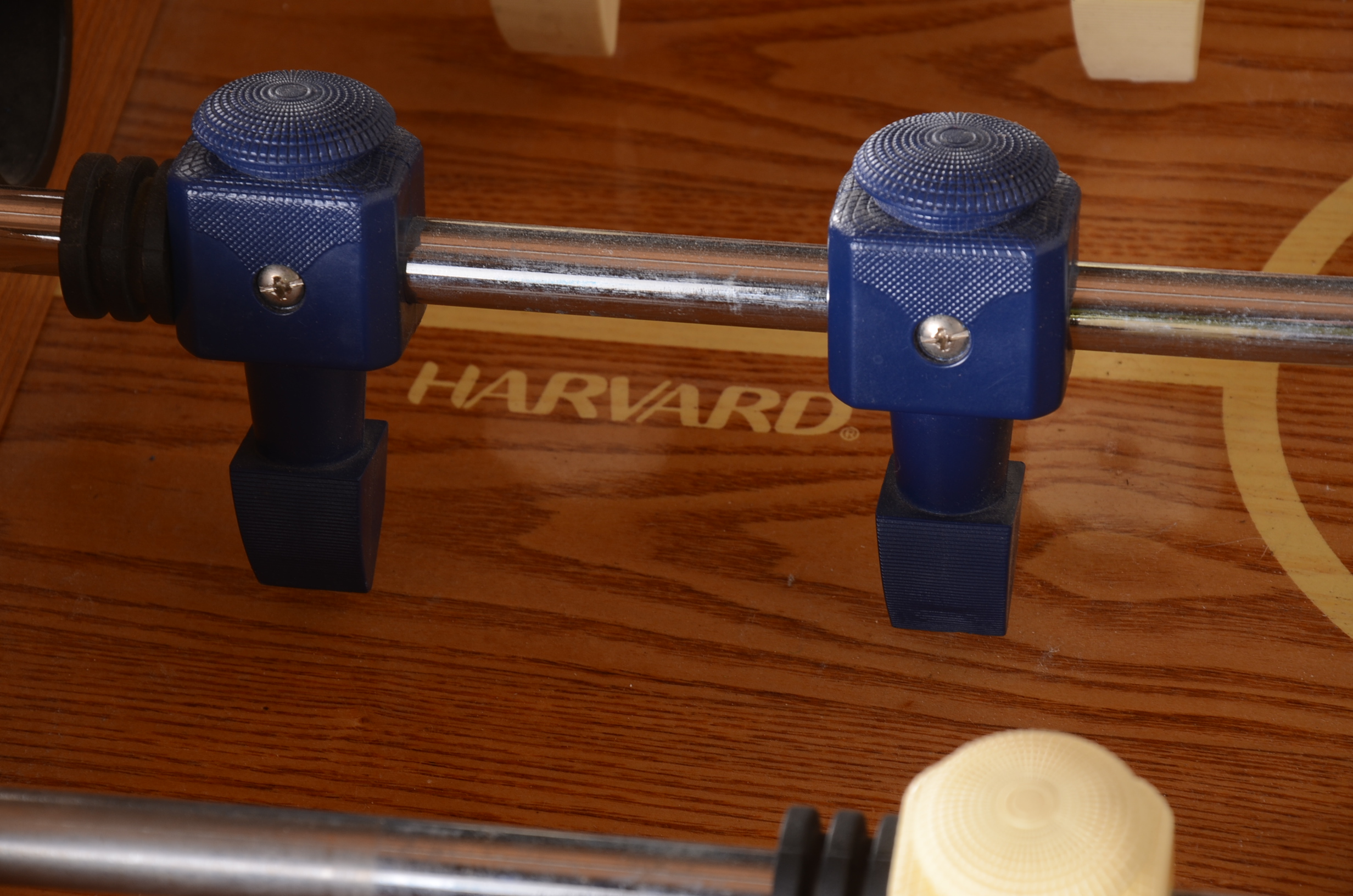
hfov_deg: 13.1
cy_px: 448
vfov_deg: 8.7
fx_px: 5907
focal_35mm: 158
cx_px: 676
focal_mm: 105
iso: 125
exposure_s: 1/80
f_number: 10
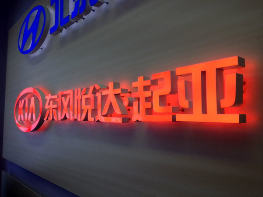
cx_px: 132
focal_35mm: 35
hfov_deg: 52.6
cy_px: 98
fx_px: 266
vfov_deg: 40.7
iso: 64
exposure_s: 1/120
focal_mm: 4.28
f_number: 2.4
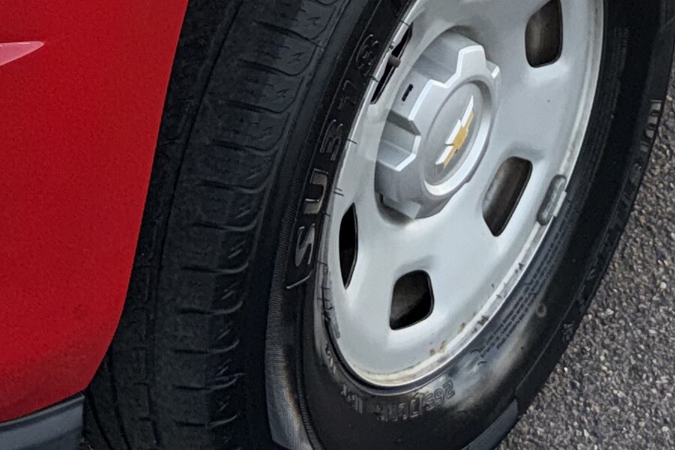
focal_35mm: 112
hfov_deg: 18.2
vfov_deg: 11.2
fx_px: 2099
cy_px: -433
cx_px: 180
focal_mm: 6.76
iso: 80
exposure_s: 1/166
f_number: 1.78
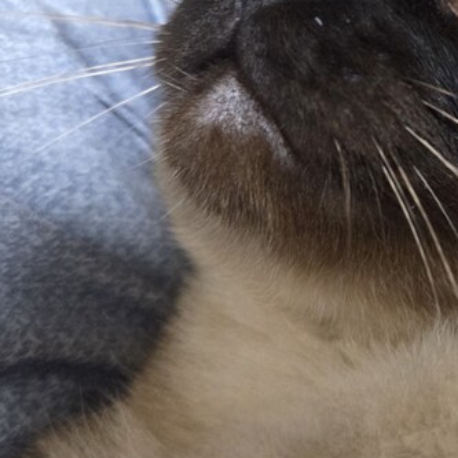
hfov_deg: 30.0
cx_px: 399
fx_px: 823
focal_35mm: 55
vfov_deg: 30.6
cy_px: 123
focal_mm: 5.4
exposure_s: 1/60
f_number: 1.8
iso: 1250
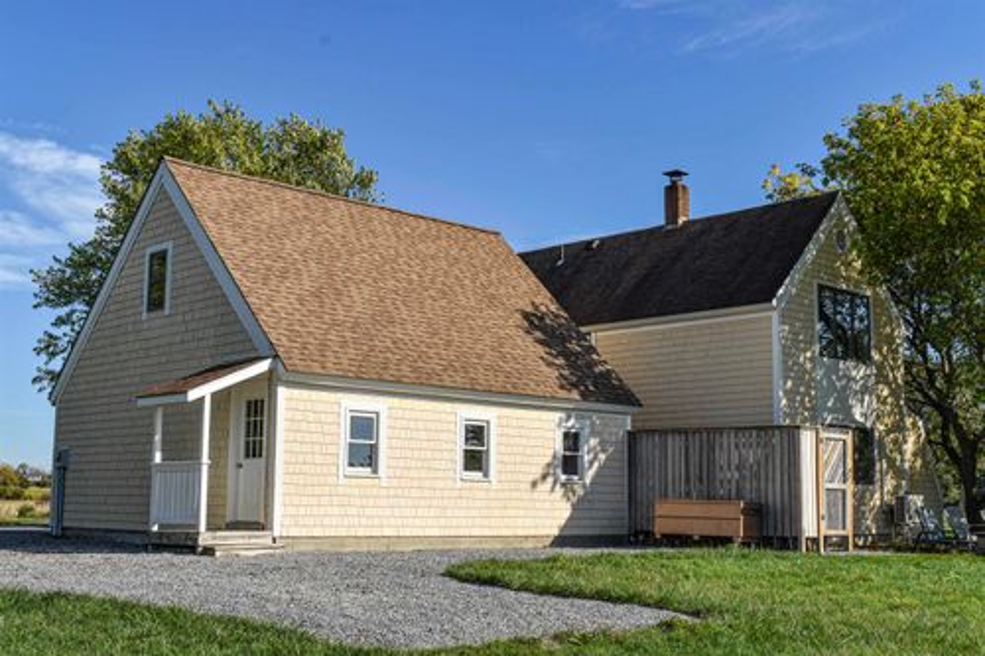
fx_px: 1190
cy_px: 328
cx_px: 492
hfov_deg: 45.0
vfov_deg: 30.8
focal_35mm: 44
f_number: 13
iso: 100
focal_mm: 29
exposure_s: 1/200
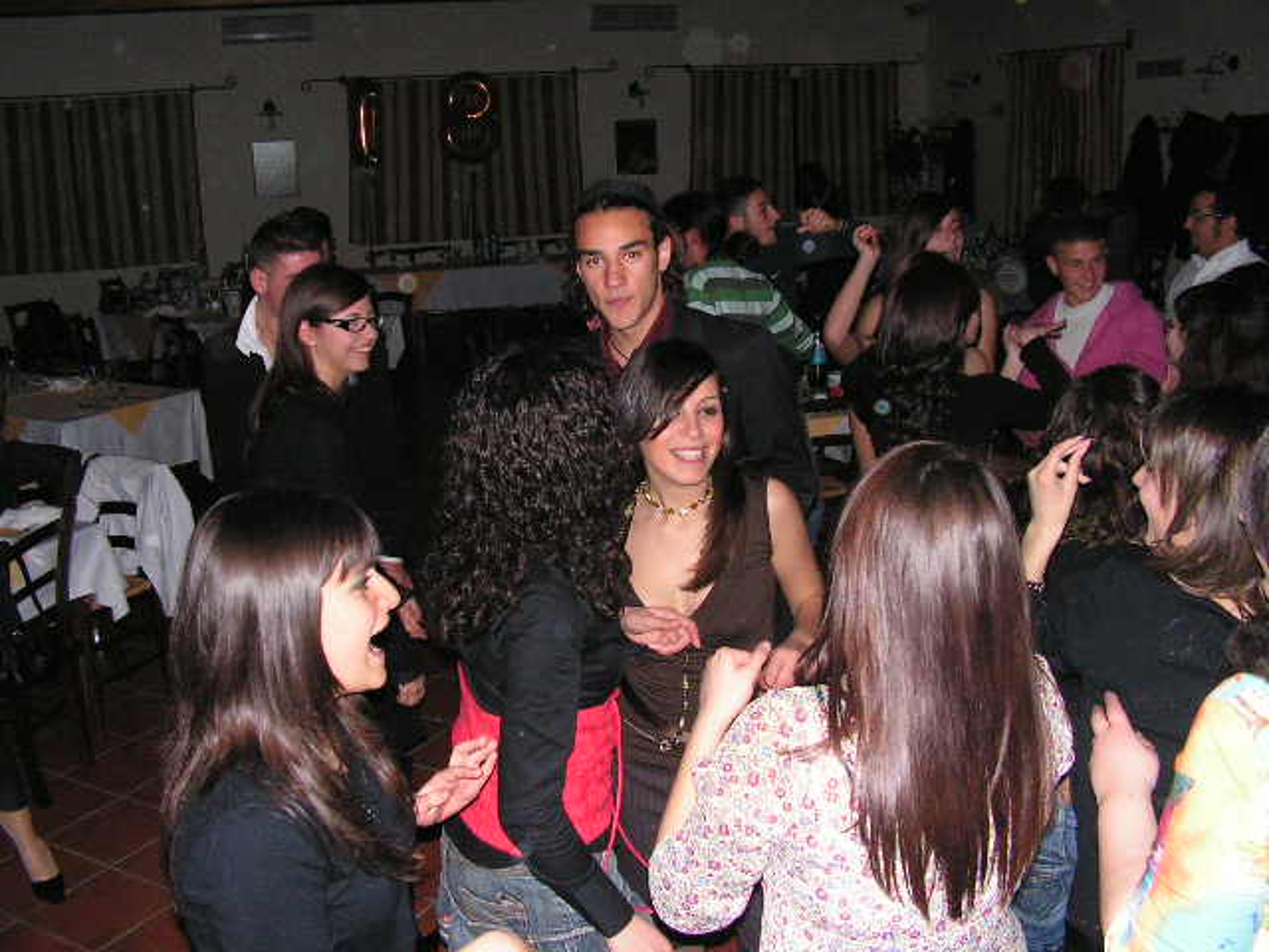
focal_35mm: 36
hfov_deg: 51.4
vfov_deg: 39.7
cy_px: 476
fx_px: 1320
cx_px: 634
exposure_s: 1/40
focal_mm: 6
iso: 200
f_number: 3.2
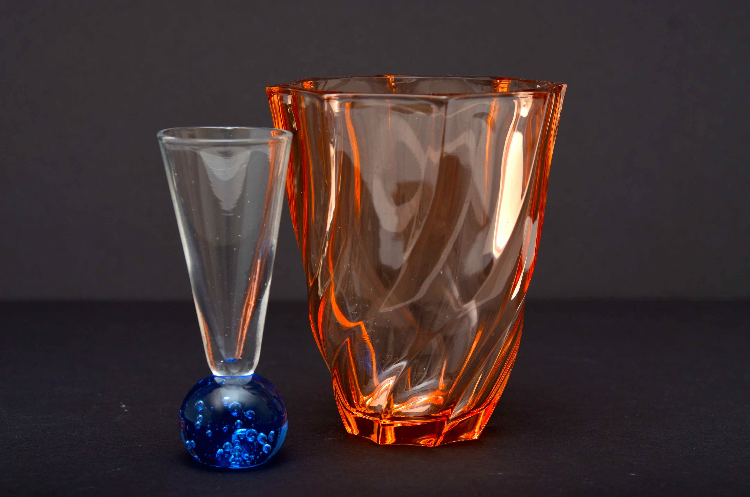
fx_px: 1715
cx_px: 375
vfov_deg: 16.5
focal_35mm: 82
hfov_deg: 24.7
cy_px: 248
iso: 100
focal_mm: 55
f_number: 5.6
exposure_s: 1/320
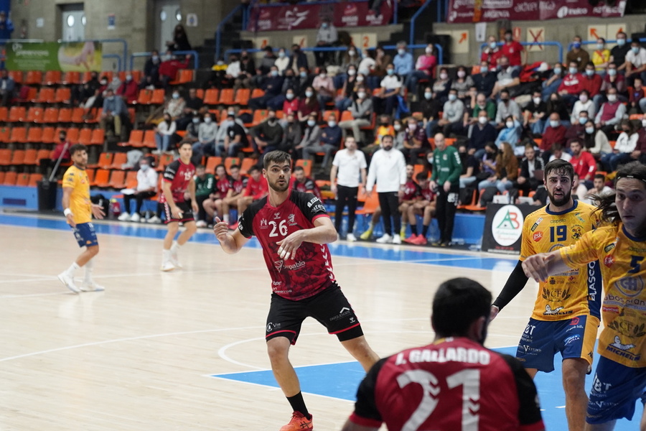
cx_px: 323
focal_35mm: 105
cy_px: 216
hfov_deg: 19.5
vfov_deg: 13.0
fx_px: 1884
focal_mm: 70
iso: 5000
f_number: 2.8
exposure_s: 1/800
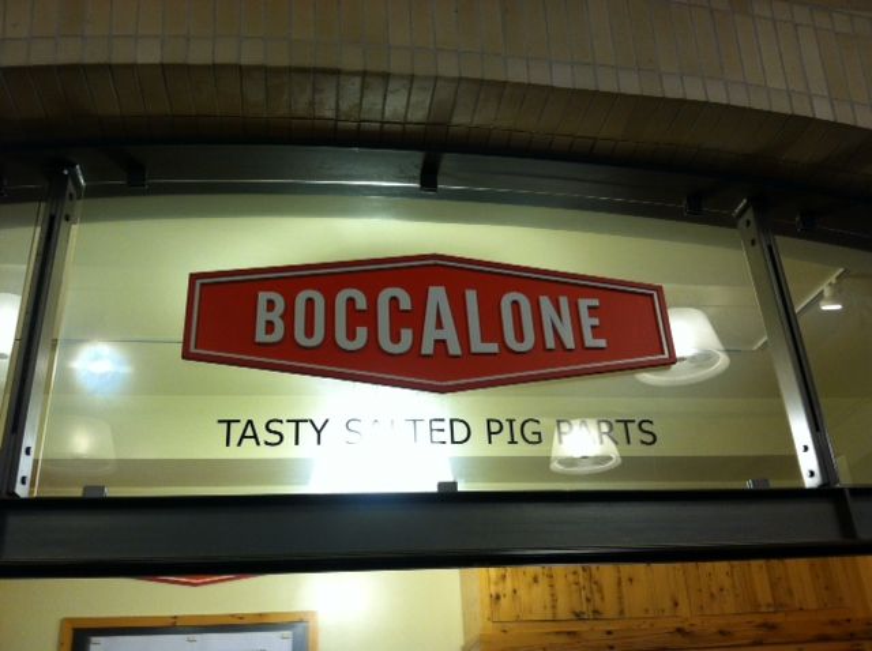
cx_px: 436
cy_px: 326
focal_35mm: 35
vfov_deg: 40.6
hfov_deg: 52.7
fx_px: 880
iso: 125
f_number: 2.8
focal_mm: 3.85
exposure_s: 1/15
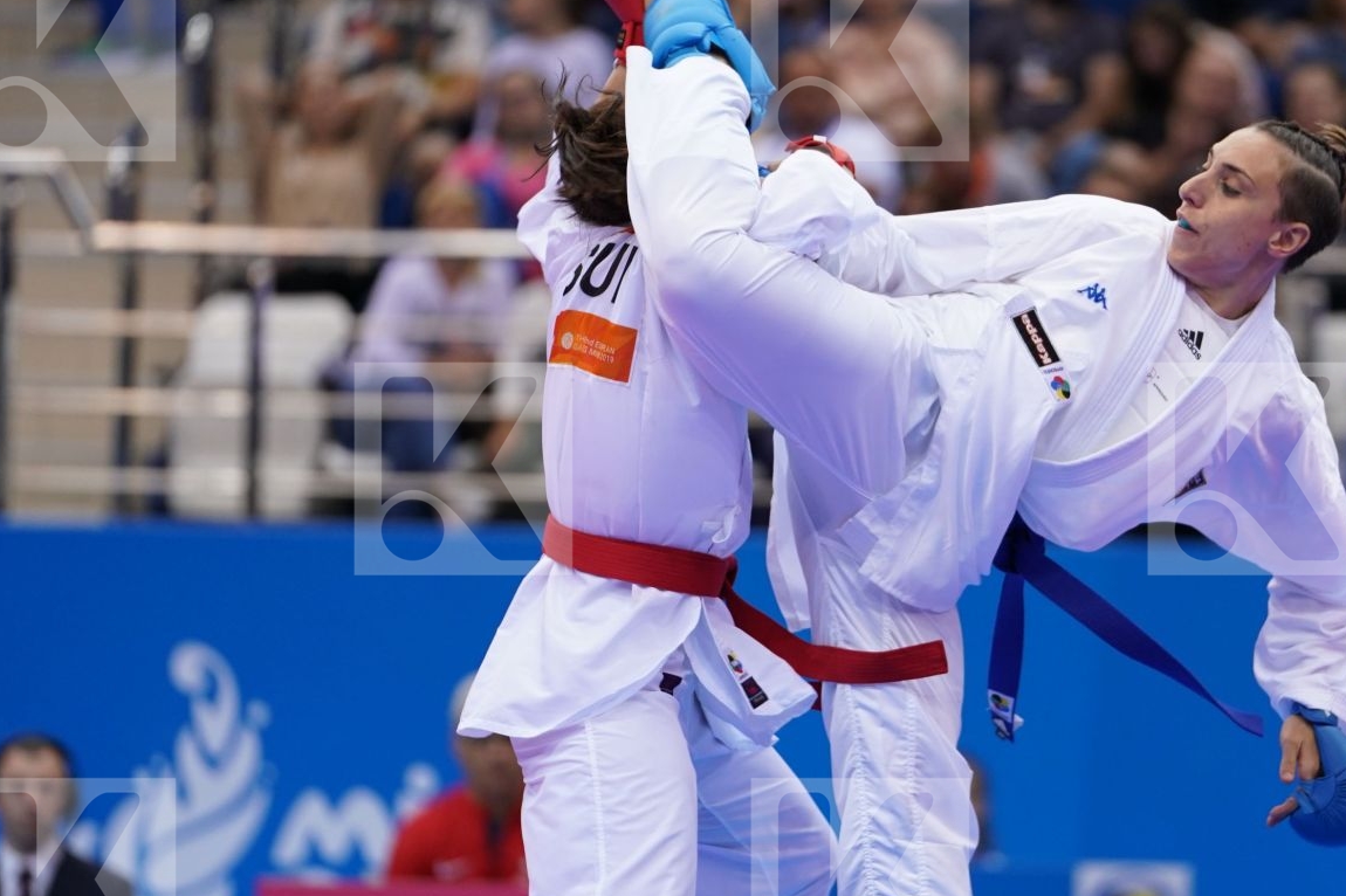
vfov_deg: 4.4
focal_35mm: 310
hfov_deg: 6.6
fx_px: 11587
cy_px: 469
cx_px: 860
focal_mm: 198
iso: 1250
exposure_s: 1/1000
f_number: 2.8
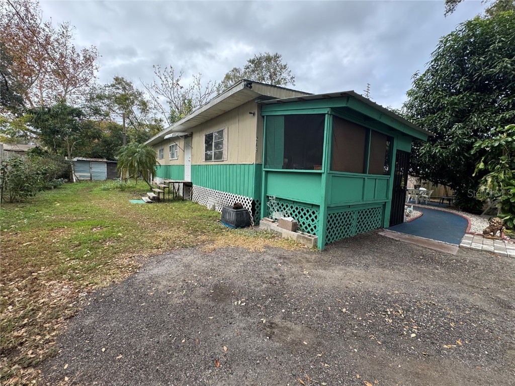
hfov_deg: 102.1
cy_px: 193
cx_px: 258
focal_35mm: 14
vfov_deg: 85.7
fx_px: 208
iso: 40
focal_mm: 2.22
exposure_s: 1/377
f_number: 2.2
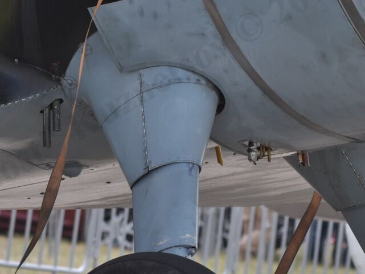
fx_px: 4703
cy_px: 153
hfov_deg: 4.4
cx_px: 28
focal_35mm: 446
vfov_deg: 3.3
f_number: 8
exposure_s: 1/250
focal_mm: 155
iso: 200
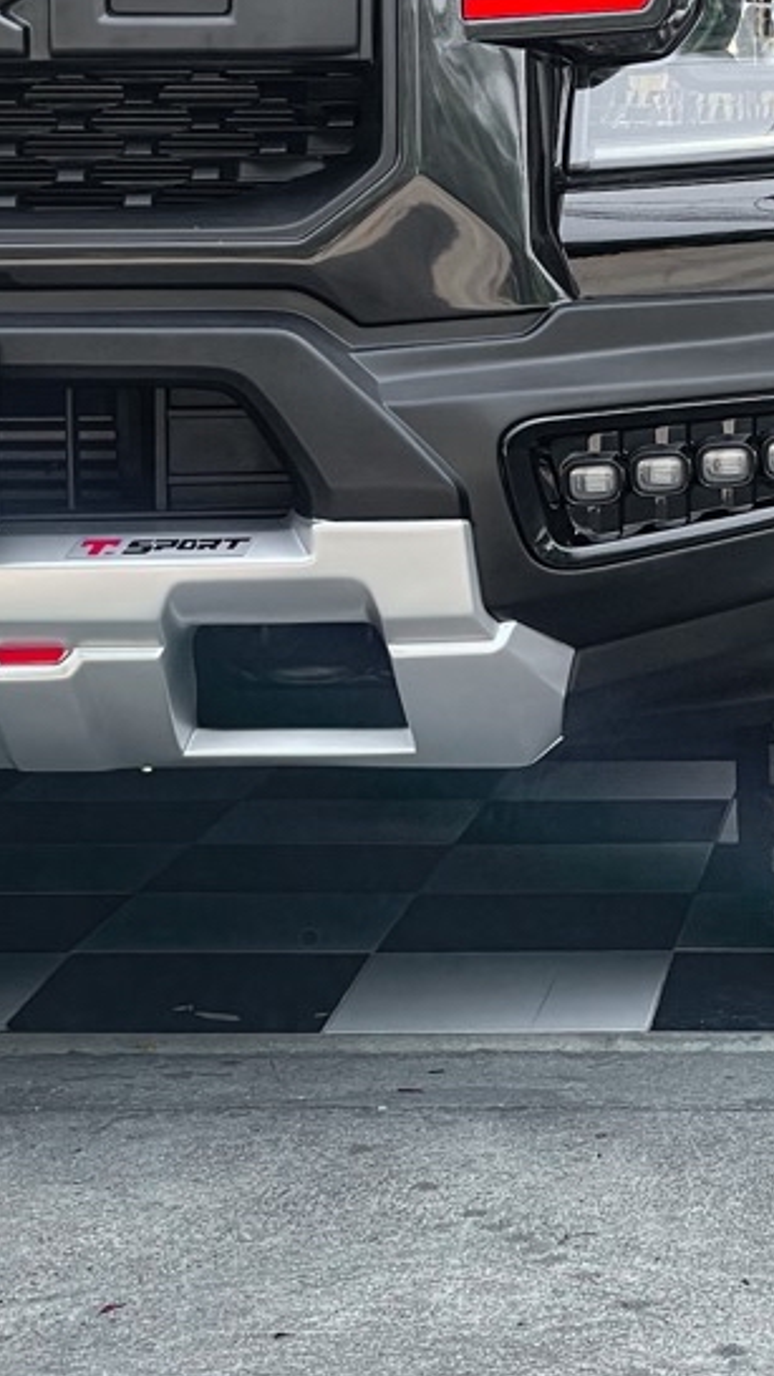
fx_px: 4088
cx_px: 913
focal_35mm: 112
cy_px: 388
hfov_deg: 10.6
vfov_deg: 19.0
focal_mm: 6
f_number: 2
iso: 25
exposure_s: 1/150
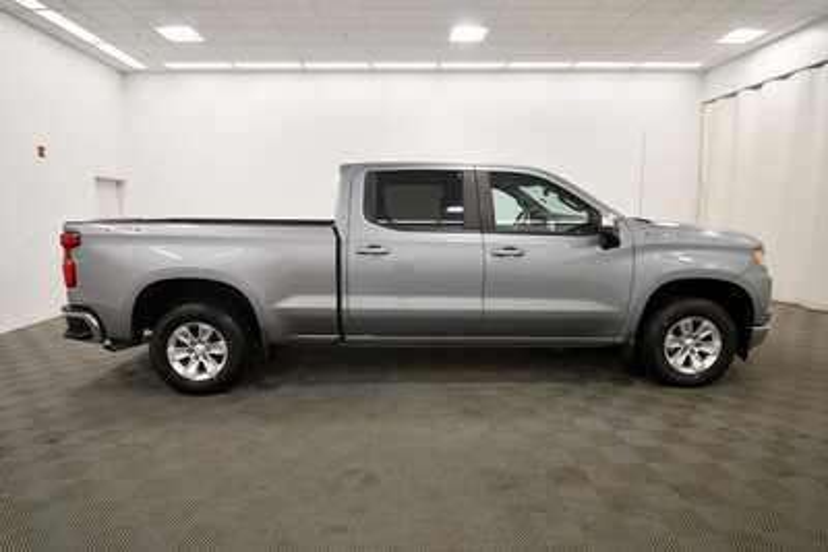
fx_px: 437
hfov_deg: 86.9
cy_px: 276
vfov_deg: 64.6
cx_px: 414
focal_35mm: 19
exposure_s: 1/200
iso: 800
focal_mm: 13
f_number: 4.8
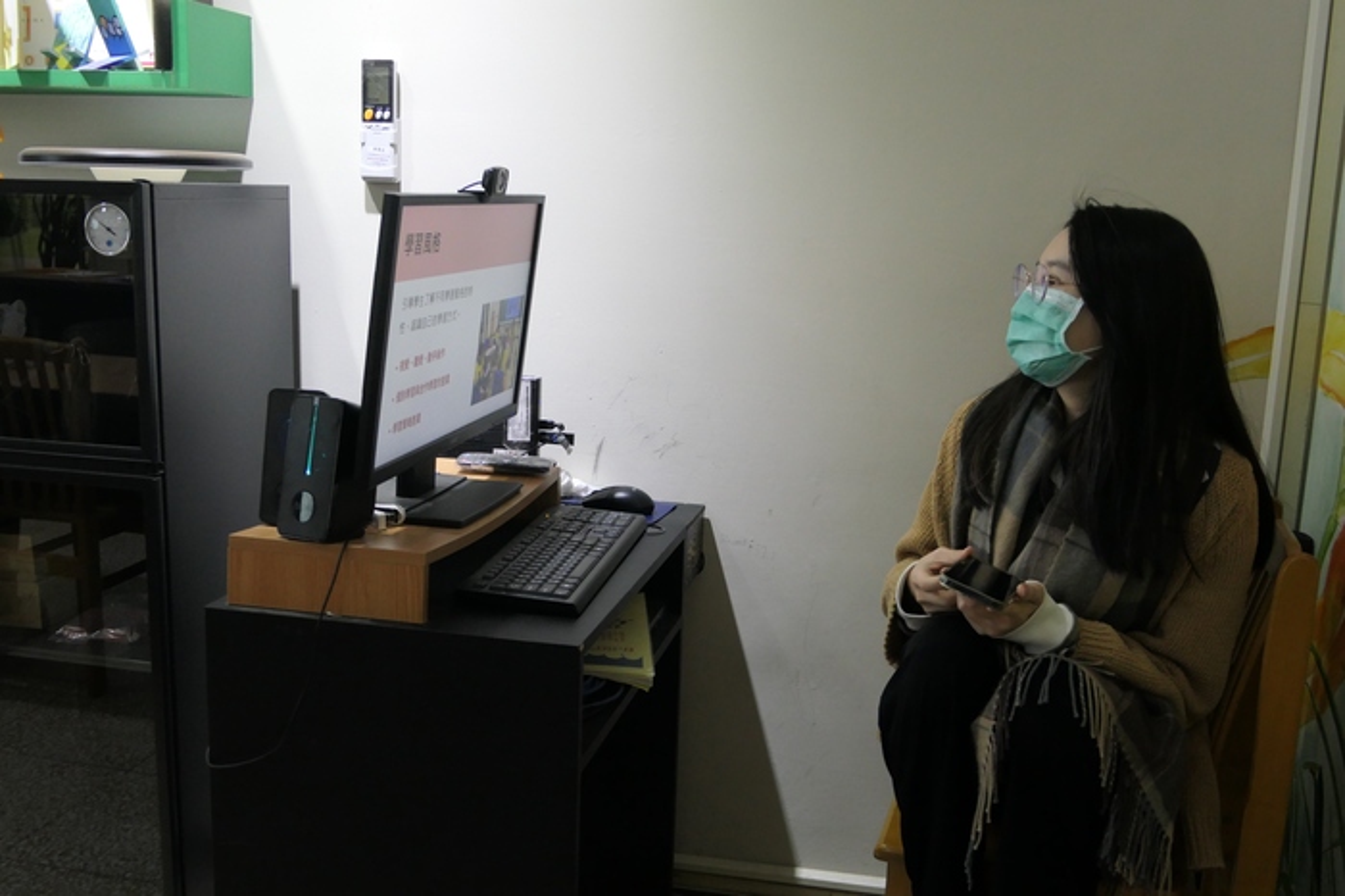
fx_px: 1419
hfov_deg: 50.7
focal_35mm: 38
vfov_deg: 35.0
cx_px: 672
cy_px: 448
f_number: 2.8
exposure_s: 1/80
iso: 1000
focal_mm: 13.7
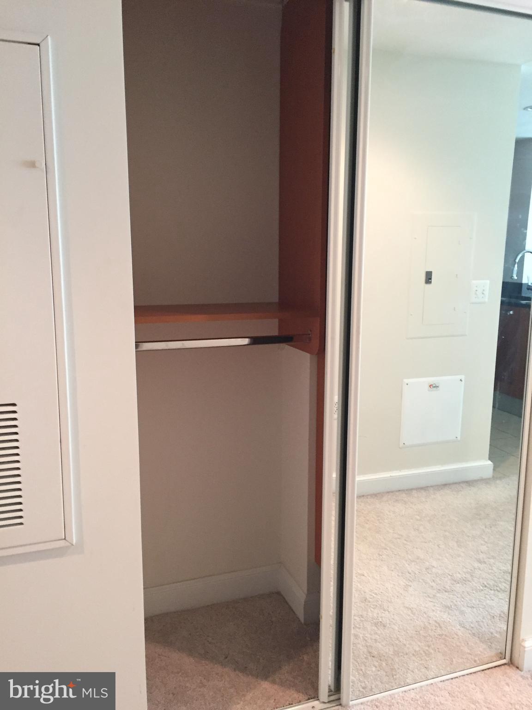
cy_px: 355
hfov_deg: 48.2
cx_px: 266
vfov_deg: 61.7
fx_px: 594
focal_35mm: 29
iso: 200
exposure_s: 1/30
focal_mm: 4.15
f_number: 2.2
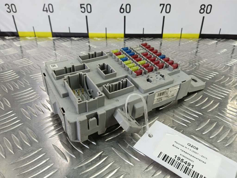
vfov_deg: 58.9
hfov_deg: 73.9
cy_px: 89
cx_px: 118
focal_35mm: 23
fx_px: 157
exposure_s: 1/50
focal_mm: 4.11
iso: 118
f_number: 1.6
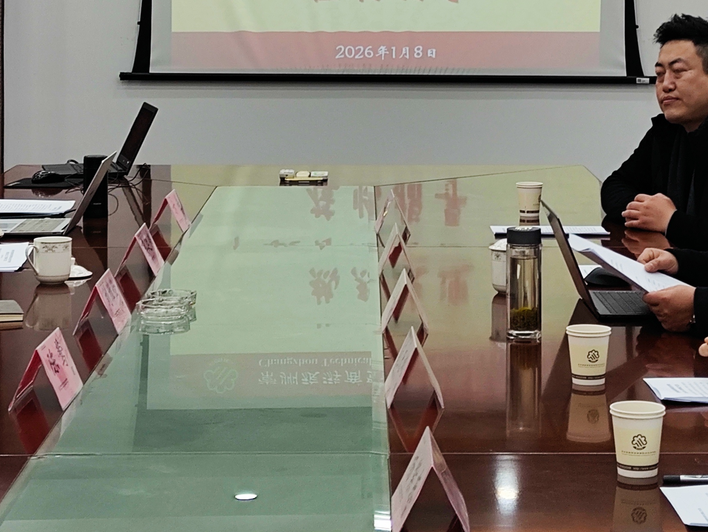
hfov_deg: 28.9
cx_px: 423
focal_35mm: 67
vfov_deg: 21.2
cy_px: -6
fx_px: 1371
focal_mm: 4.68
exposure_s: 1/100
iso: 73
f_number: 1.8
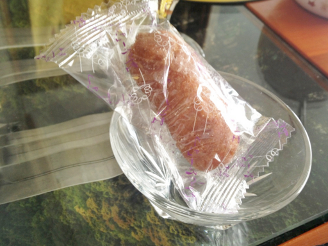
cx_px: 188
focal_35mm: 41
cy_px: 104
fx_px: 388
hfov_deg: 45.6
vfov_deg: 35.1
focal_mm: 4.28
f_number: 2.4
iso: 50
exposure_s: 1/24
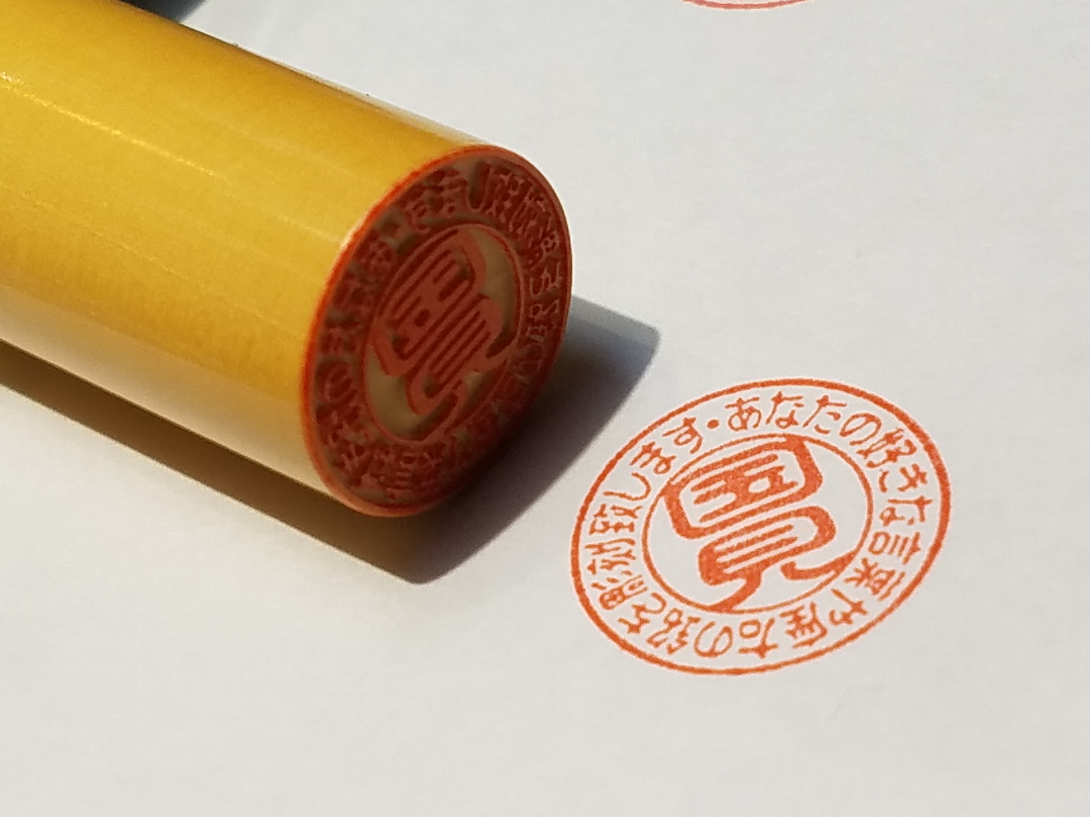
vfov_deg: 53.1
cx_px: 545
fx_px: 819
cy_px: 408
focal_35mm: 26
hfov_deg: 67.3
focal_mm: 4.2
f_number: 1.7
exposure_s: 1/120
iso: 64
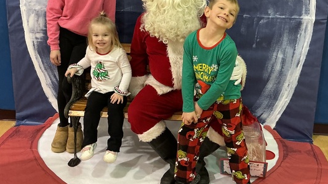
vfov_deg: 24.7
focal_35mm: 48
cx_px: 173
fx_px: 417
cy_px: 55
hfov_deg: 42.9
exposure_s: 1/60
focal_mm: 3
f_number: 1.8
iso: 160
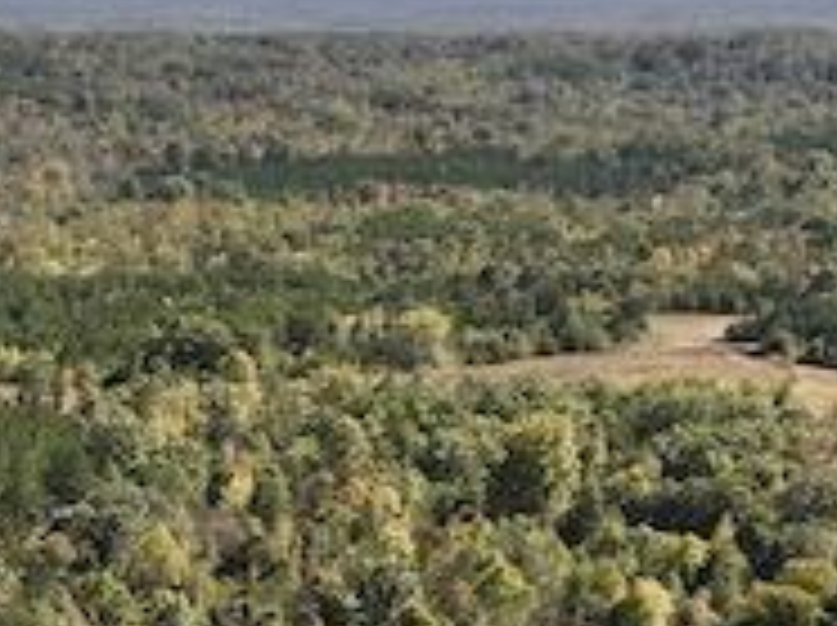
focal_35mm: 132
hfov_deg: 12.8
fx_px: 3188
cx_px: -891
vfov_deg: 10.1
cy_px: 1371
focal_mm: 12.29
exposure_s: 1/160
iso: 110
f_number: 2.8
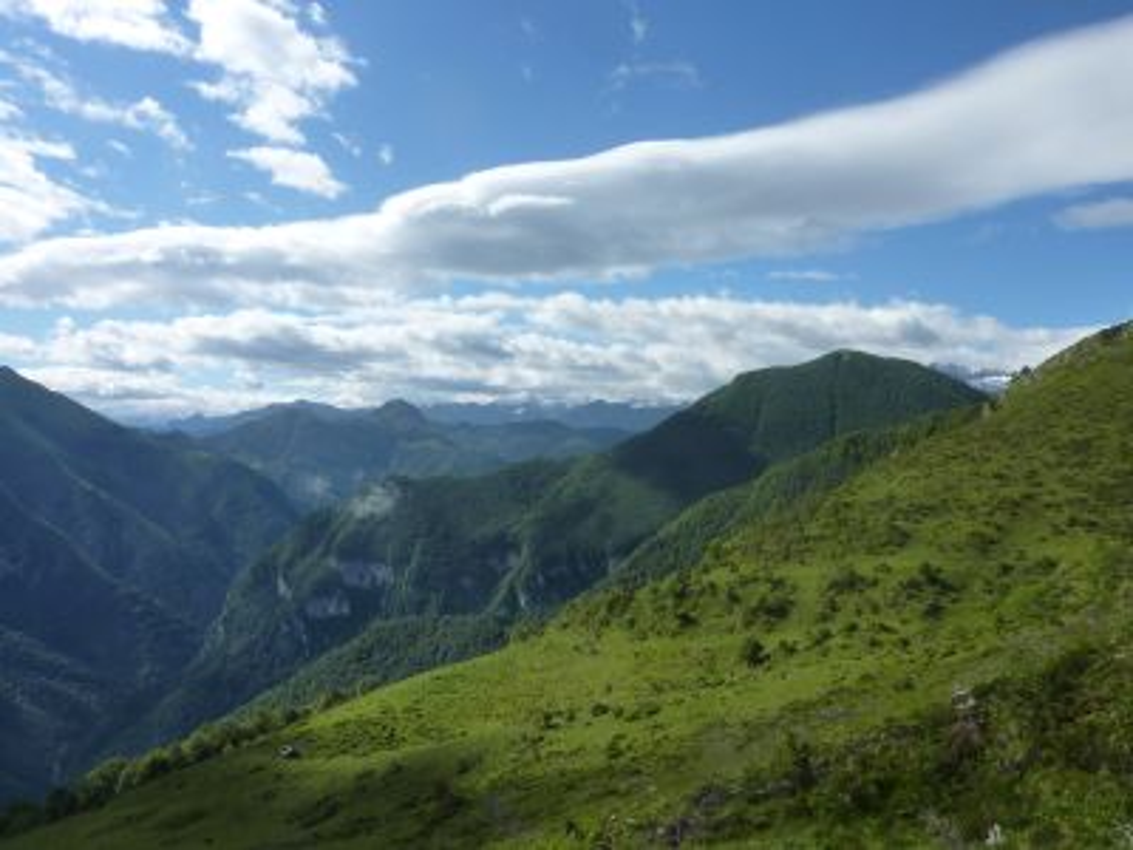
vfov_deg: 54.9
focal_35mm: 25
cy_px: 425
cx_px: 566
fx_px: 818
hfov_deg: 69.4
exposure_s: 1/500
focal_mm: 4.1
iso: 125
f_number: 5.6
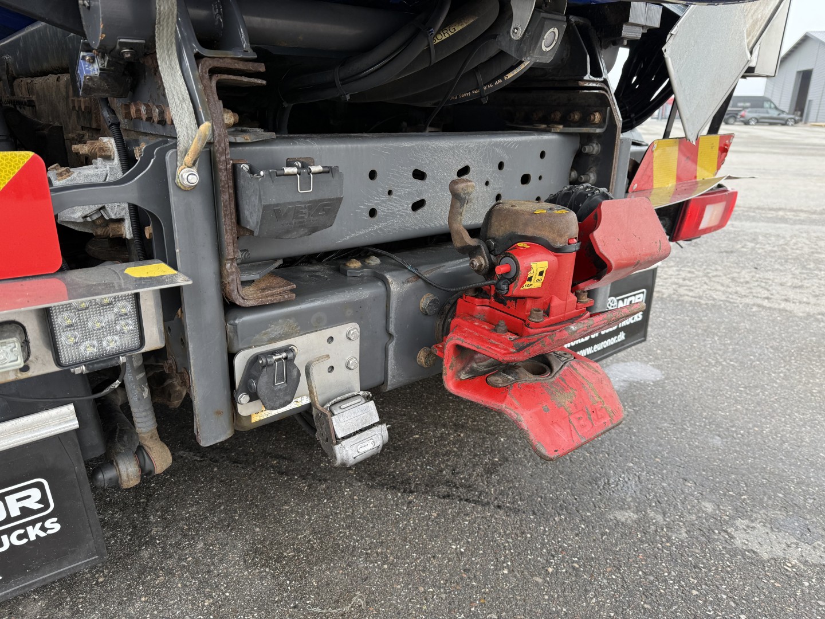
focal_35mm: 24
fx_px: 572
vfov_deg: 56.8
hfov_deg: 71.6
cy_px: 310
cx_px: 412
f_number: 1.78
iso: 80
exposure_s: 1/143
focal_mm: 6.76
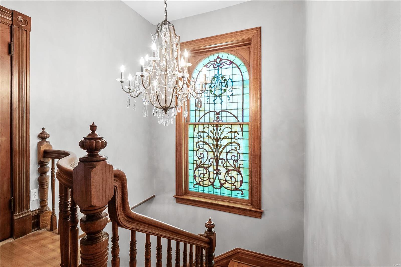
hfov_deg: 96.7
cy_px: 134
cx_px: 200
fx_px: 178
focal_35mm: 16
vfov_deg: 73.7
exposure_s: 1/5
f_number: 6.3
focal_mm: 8
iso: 400
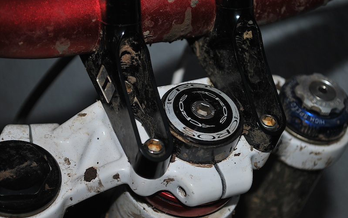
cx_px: 174
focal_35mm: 85
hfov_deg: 24.5
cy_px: 102
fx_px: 801
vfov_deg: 15.4
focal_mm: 55
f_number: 5.6
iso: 100
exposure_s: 1/125
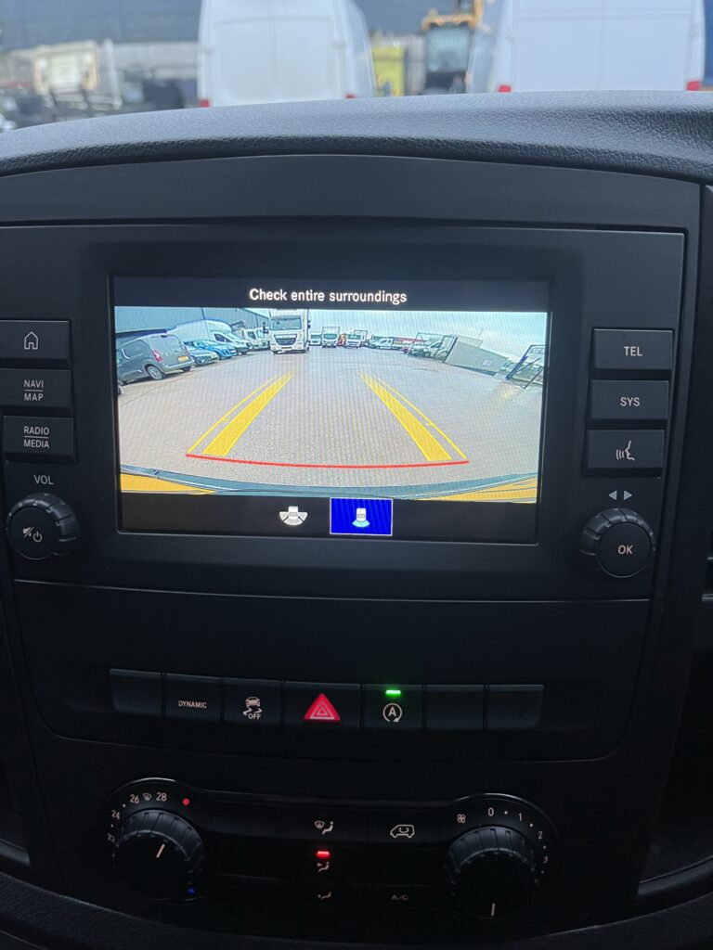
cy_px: 475
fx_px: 714
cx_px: 356
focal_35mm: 26
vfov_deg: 67.3
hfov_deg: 53.1
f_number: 1.6
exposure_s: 1/95
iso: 125
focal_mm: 5.1
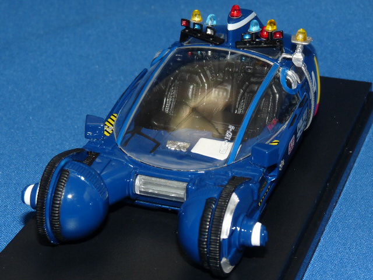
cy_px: 140
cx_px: 186
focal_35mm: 108
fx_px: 1164
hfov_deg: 18.2
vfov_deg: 13.7
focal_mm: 10.8
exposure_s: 1/60
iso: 100
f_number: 4
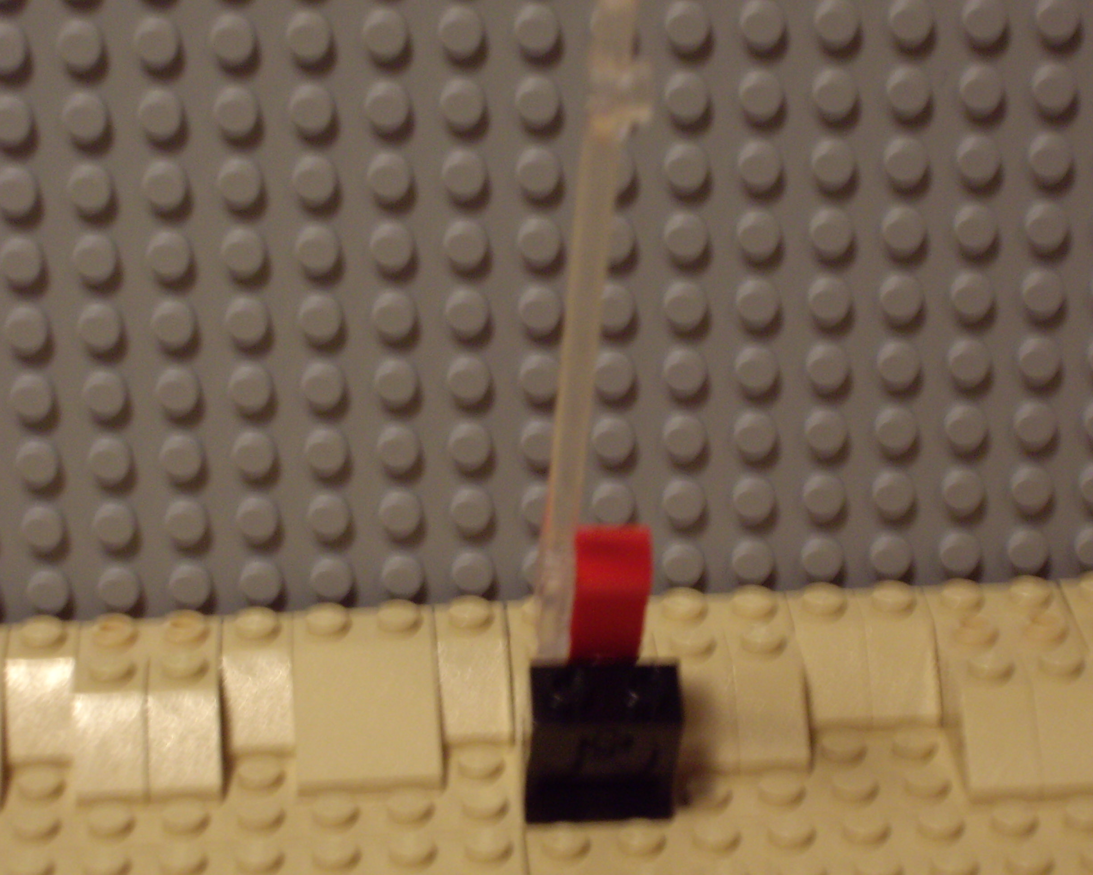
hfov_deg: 18.1
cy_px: 418
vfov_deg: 14.5
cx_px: 609
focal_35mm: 106
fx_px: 3429
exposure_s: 1/13
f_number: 4.6
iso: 200
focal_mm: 15.3
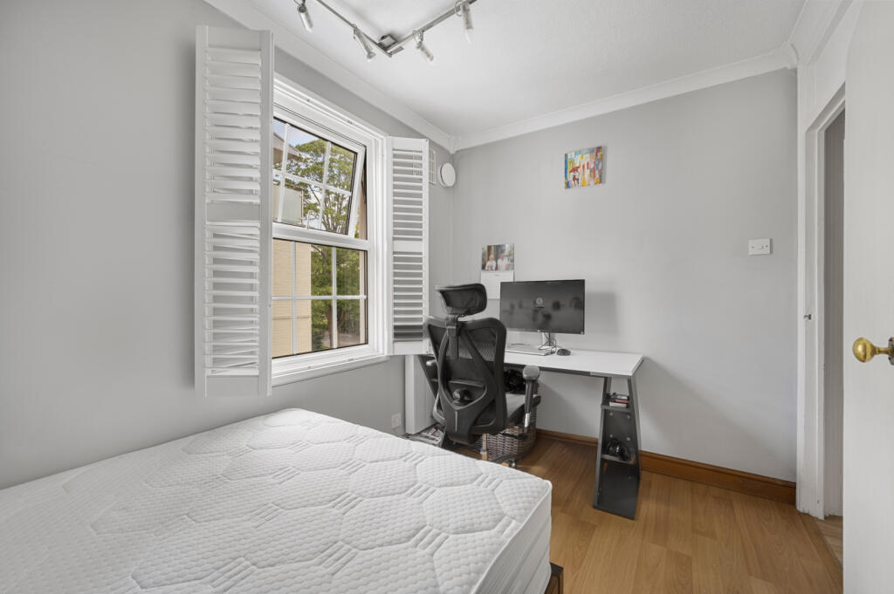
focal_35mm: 14
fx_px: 360
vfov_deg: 79.1
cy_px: 297
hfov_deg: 102.3
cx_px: 447
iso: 200
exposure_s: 1/6
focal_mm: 14.5
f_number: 16
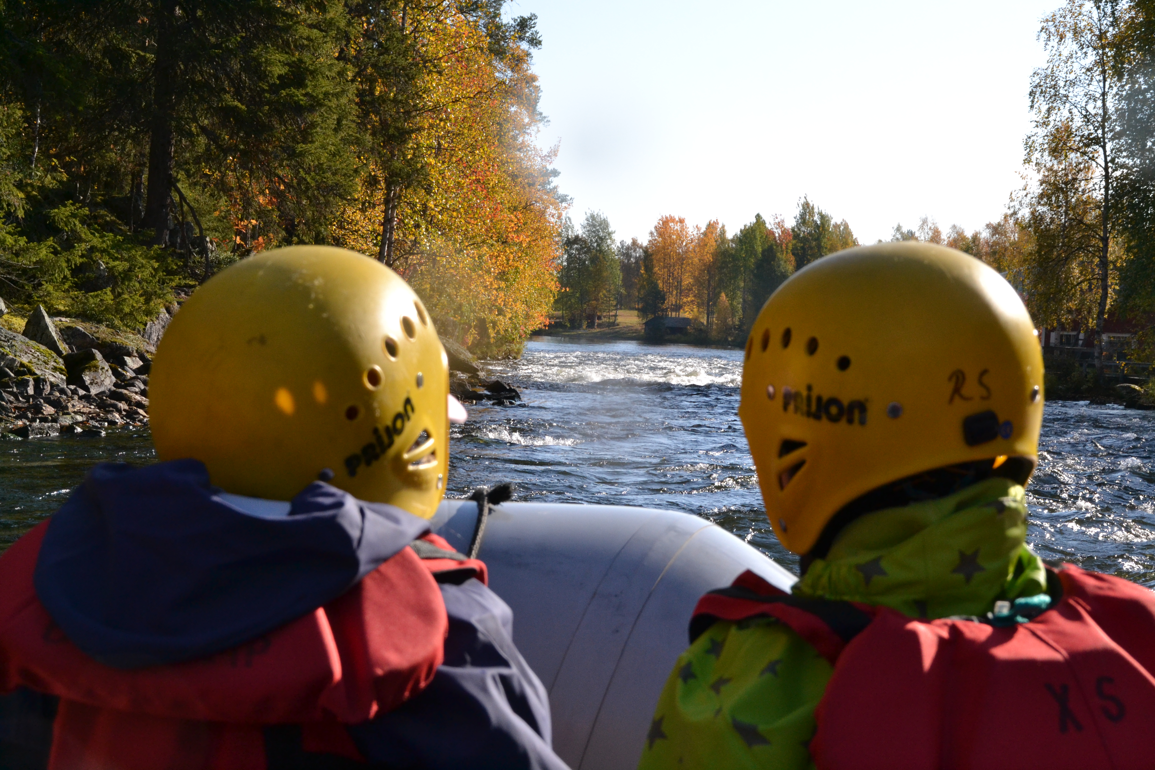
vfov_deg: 21.6
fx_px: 2021
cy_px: 385
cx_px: 578
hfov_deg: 31.9
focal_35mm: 63
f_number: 14
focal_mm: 42
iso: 800
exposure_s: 1/800
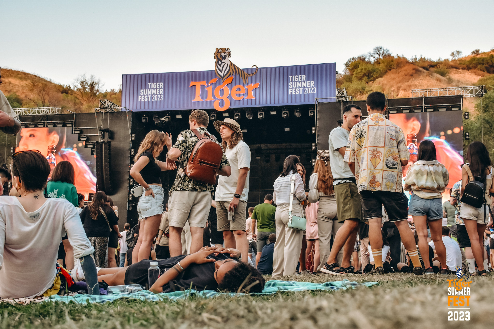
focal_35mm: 48
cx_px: 247
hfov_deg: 41.1
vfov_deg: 28.1
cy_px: 164
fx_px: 659
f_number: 5.6
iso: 800
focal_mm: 32
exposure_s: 1/160
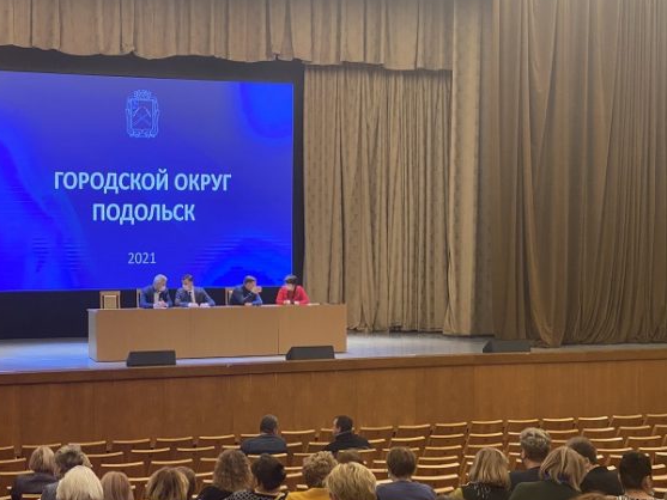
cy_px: 249
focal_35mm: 65
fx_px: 1253
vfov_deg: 22.6
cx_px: 286
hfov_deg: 29.8
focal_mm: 6
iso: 160
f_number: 2
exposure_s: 1/50
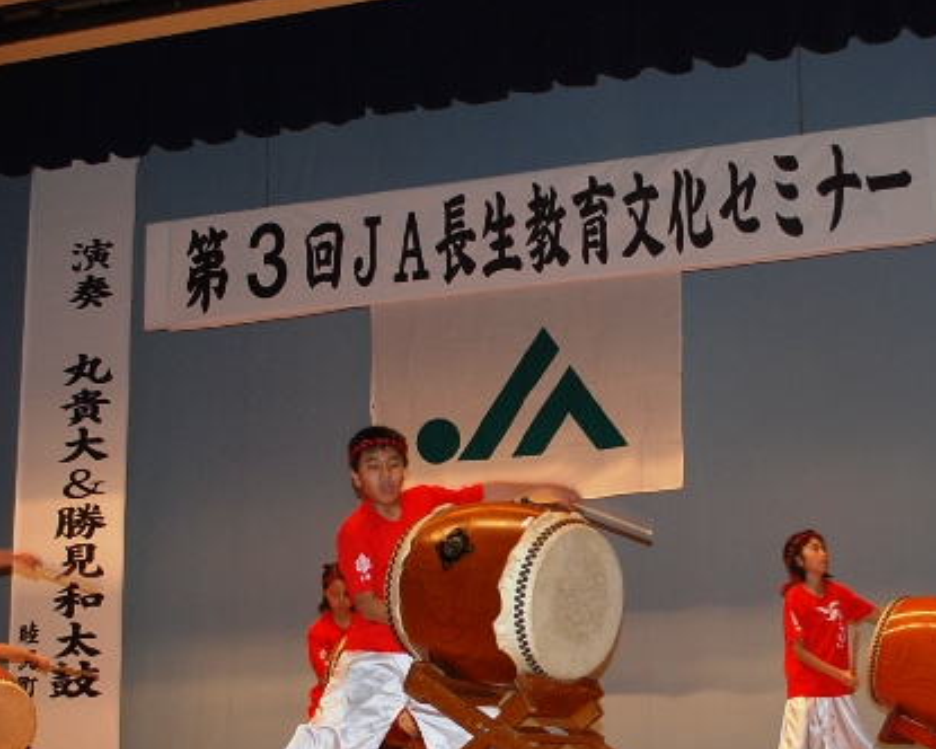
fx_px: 1385
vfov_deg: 30.2
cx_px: 530
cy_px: 336
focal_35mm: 50
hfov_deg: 37.3
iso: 200
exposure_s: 1/60
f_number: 4
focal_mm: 22
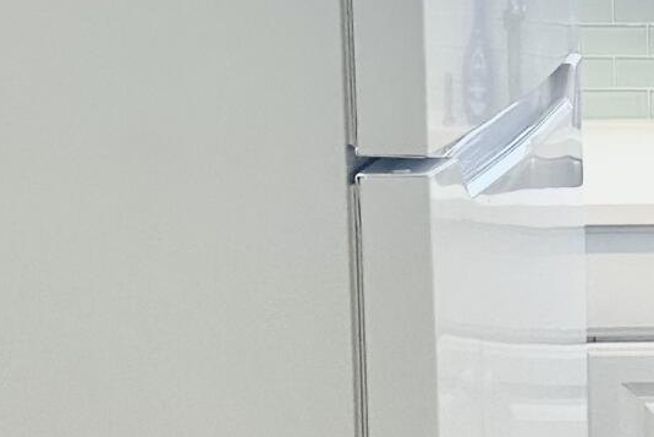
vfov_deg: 9.8
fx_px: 2544
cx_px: 1307
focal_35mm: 140
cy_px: 53
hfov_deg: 12.8
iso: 80
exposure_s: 1/299
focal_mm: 6.86
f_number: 1.78
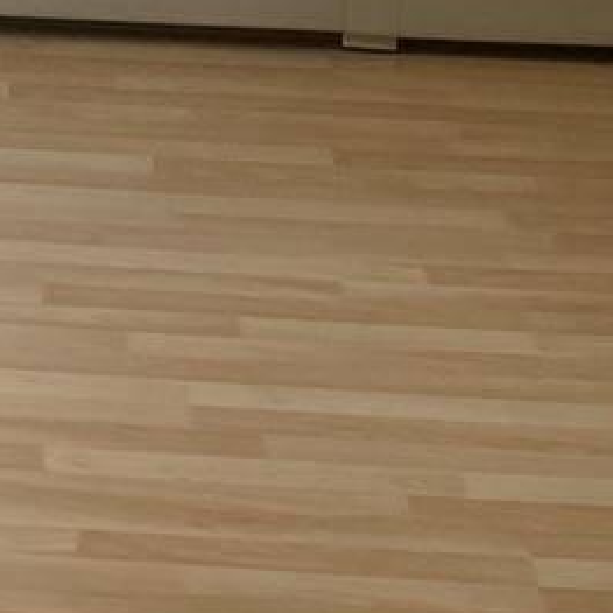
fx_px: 3586
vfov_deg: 9.3
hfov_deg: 9.4
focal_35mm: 179
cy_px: -473
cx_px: -375
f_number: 1.8
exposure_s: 1/387
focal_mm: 4.25
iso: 32
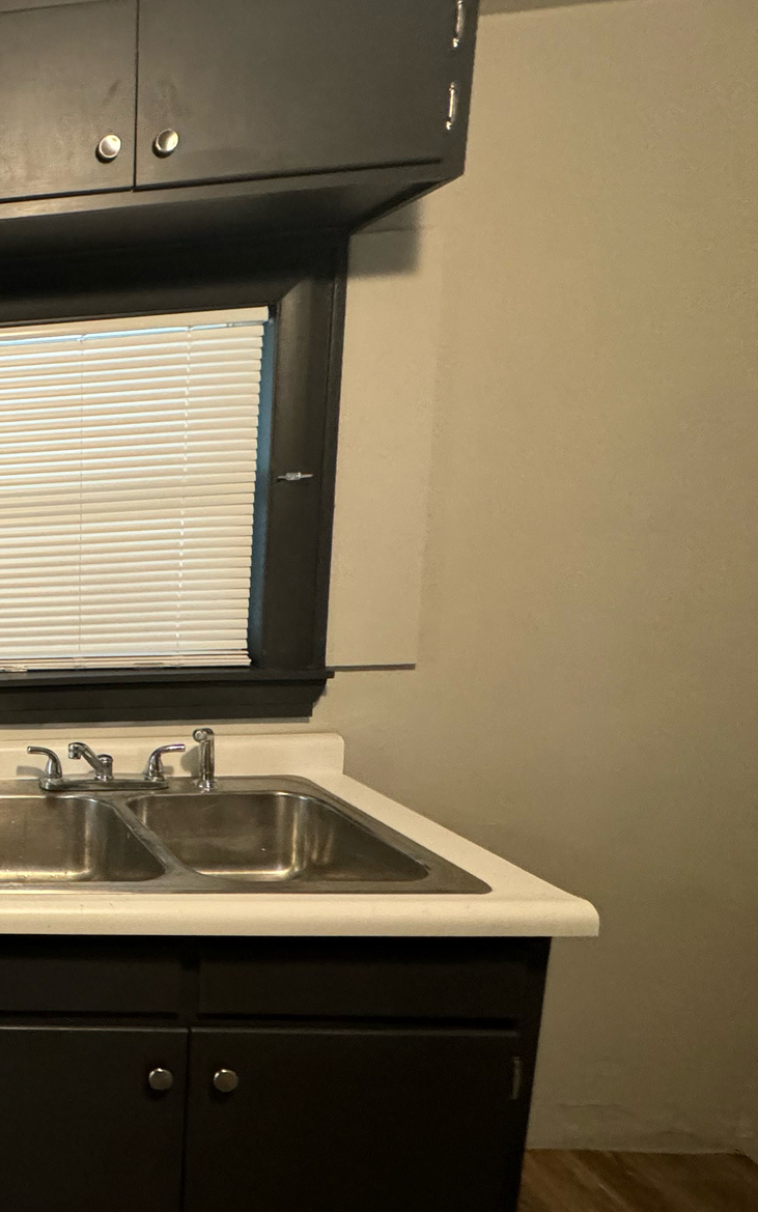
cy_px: 659
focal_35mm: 26
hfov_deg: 33.4
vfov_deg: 70.3
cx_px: -247
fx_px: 859
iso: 800
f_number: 2.2
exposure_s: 1/60
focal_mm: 2.22
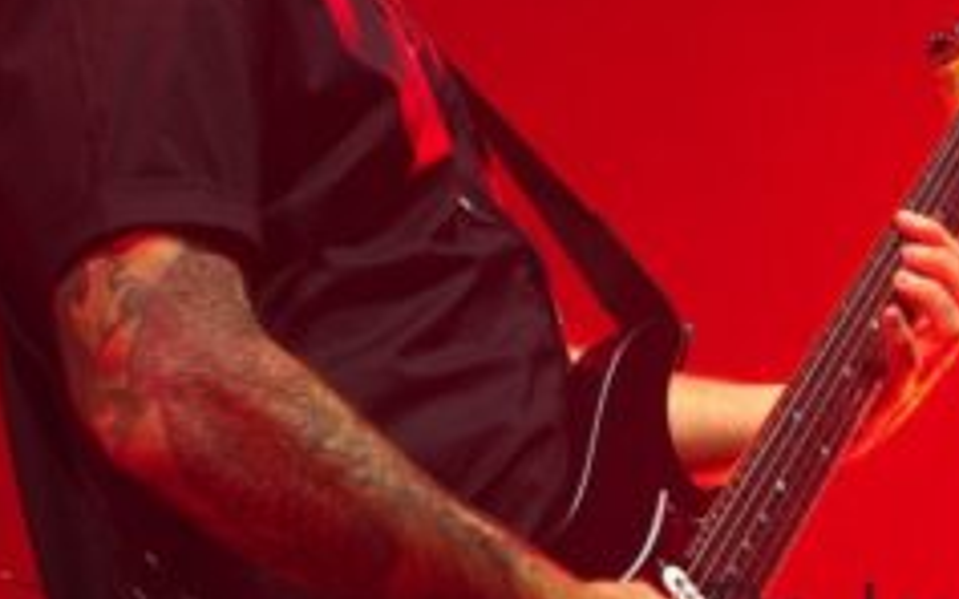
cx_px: 372
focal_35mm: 387
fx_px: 10112
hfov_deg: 5.4
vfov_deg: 3.4
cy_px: -97
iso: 640
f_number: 5
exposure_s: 1/160
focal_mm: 78
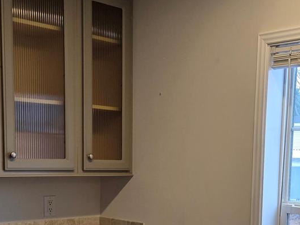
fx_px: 546
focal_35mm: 63
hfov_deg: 30.5
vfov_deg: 22.5
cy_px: 214
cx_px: 204
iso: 64
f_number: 1.8
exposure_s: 1/120
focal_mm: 5.4
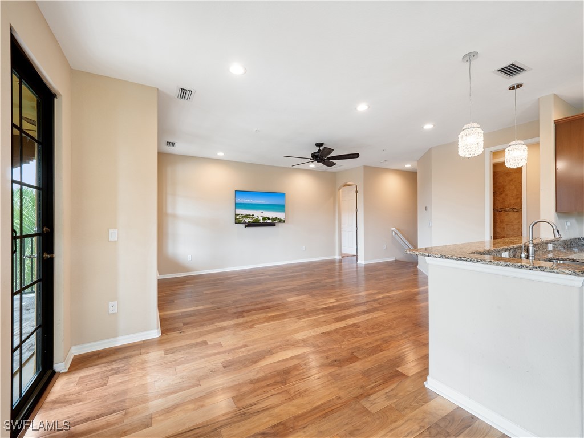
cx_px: 292
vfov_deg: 85.7
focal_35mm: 14
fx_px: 236
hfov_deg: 102.1
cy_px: 219
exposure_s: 1/3
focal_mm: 7
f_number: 7.1
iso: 200
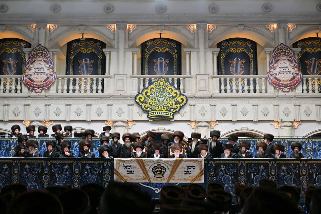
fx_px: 392
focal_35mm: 44
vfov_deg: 30.5
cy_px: 107
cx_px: 160
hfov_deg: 44.5
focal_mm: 44
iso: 320
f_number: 4
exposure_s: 1/250
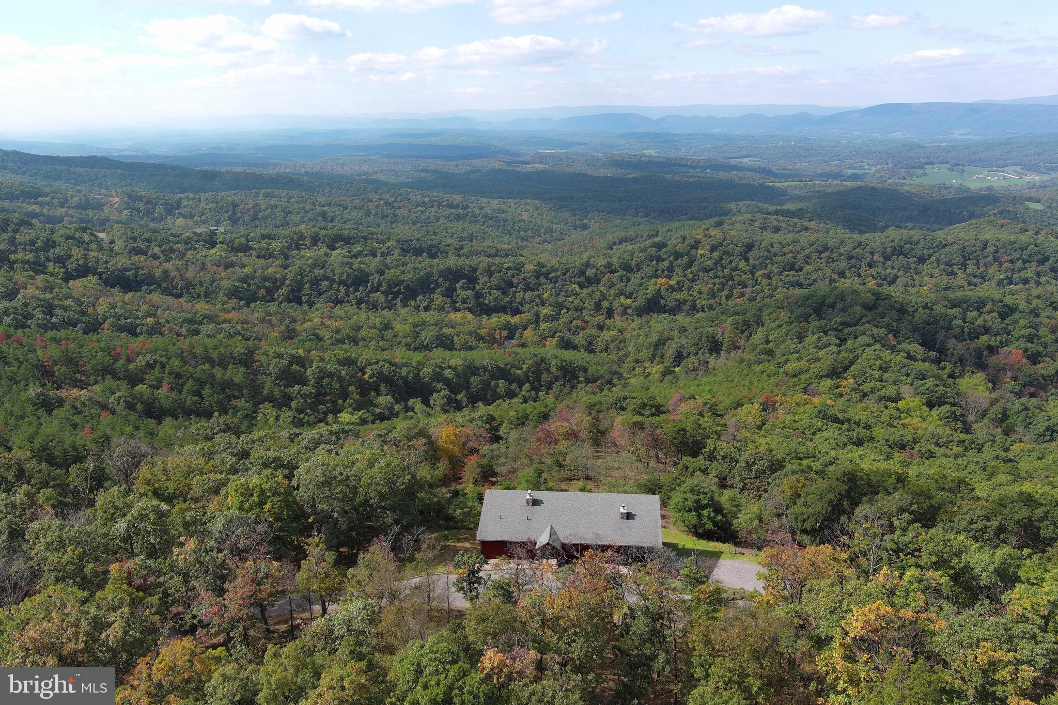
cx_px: 529
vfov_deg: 45.0
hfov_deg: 63.7
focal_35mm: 29
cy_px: 352
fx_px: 852
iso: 100
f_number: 2.8
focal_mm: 10.57
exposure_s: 1/867
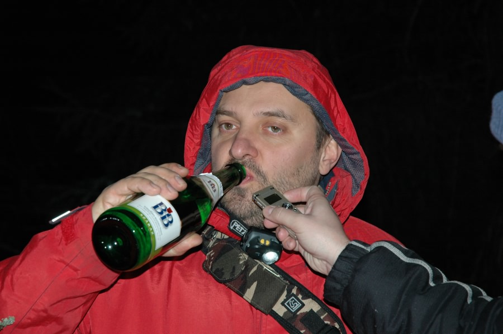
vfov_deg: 13.0
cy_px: 167
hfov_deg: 19.5
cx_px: 252
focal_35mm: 105
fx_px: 1465
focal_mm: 70
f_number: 5.6
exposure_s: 1/60
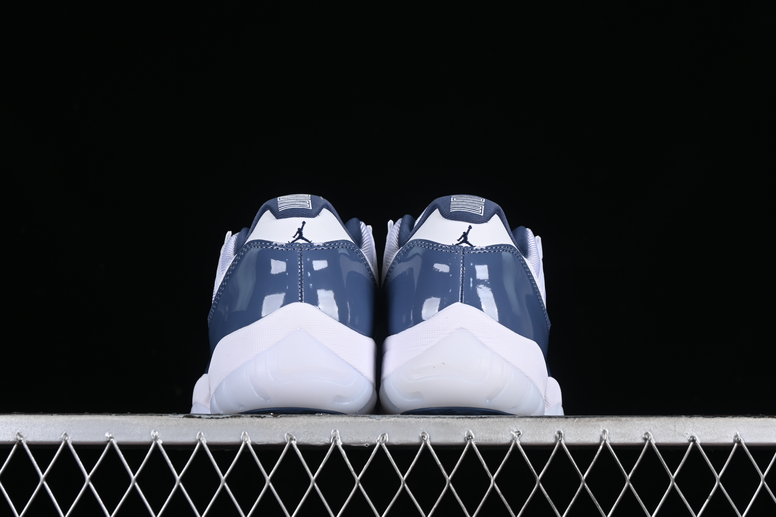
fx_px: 1617
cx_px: 388
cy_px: 258
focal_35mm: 75
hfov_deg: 27.0
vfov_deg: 18.2
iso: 160
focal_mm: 50
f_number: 7.1
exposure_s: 1/80
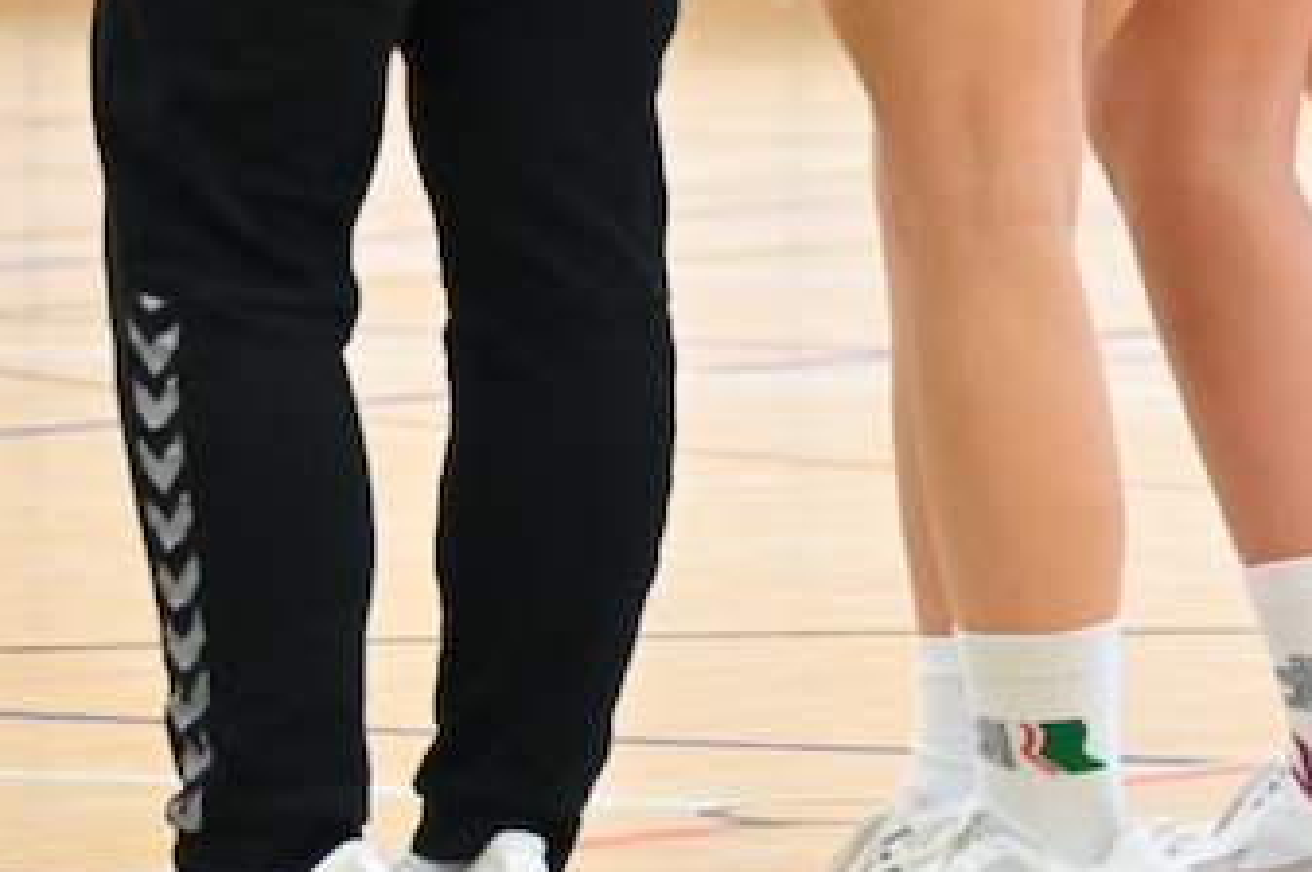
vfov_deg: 1.9
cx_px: 1861
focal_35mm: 712
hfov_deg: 2.9
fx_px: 25923
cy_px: -401
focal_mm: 200
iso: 5600
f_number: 5.3
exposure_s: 1/125
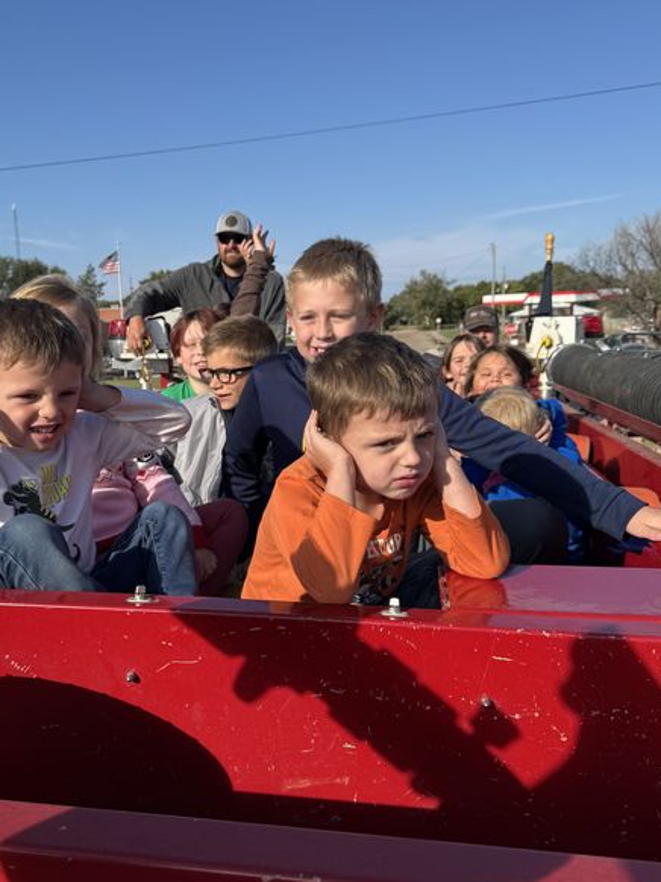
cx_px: 261
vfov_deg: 55.4
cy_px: 458
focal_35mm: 33
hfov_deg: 42.7
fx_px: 841
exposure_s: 1/4310
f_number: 1.78
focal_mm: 6.76
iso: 80
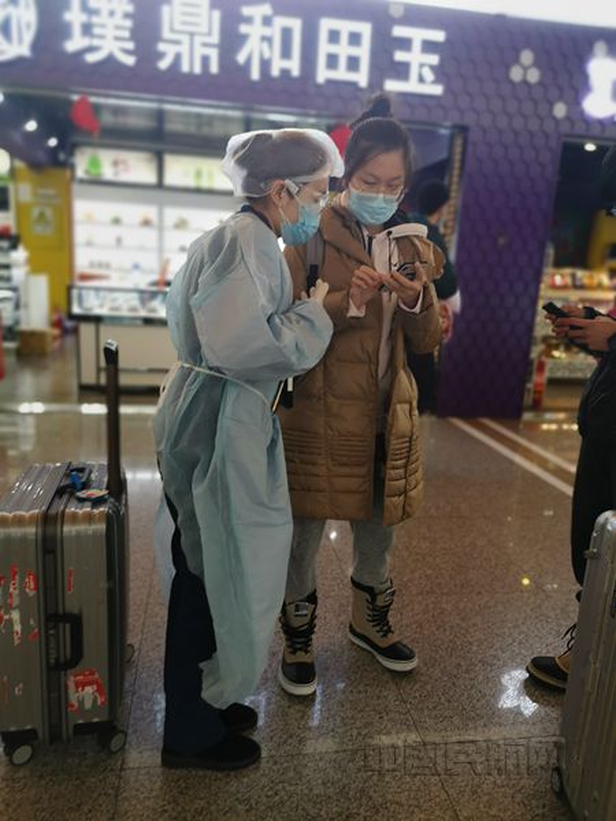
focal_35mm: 27
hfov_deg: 51.4
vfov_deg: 65.3
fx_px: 641
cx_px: 308
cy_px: 410
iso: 80
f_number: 1.8
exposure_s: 1/100
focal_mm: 4.75
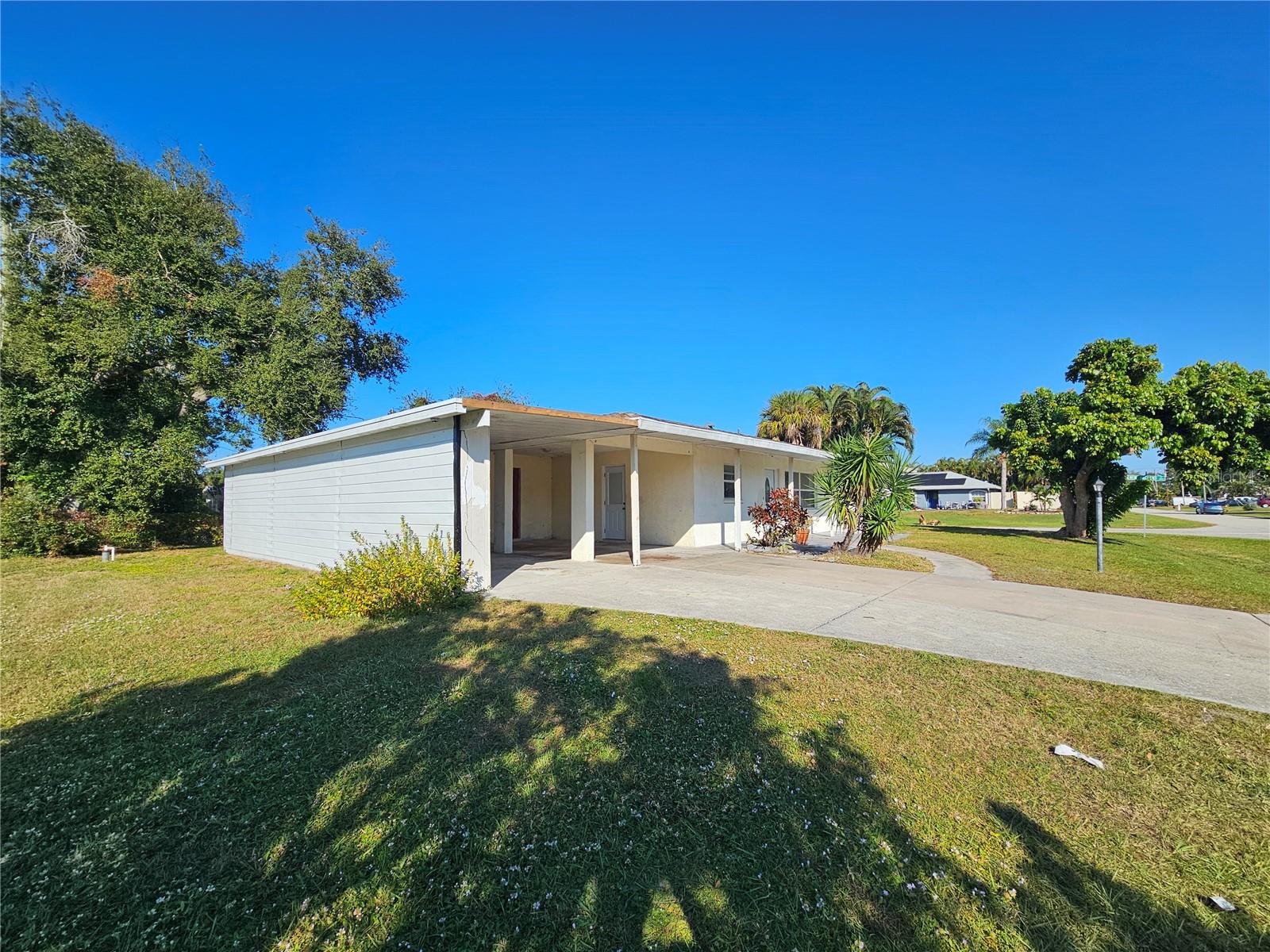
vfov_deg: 89.9
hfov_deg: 106.2
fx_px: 477
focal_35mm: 13
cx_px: 635
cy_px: 476
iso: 50
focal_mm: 2.2
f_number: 2.2
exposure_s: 1/2456
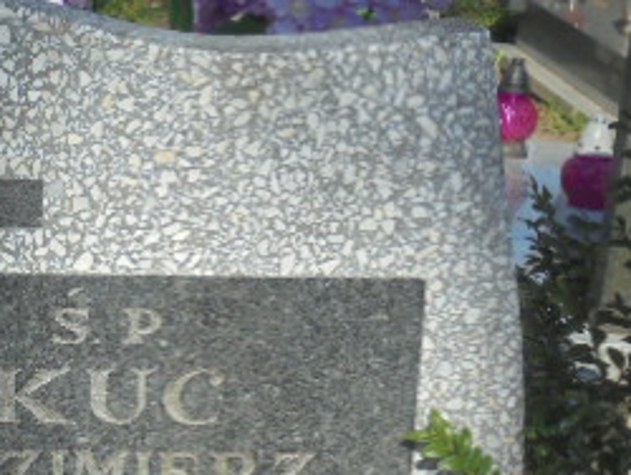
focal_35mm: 110
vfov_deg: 13.4
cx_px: 13
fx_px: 2007
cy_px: 344
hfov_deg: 17.5
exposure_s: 1/640
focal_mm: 7.8
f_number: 4.5
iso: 100
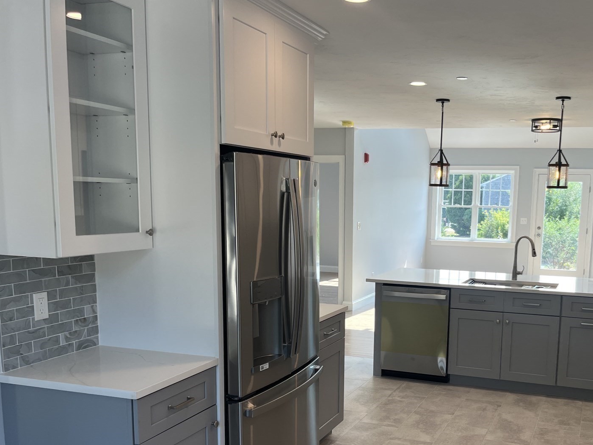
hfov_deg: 48.2
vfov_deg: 37.3
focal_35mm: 38
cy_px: 297
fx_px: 651
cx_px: 393
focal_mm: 5.1
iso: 40
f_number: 1.6
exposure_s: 1/171
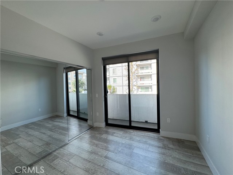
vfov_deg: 85.7
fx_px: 94
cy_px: 88
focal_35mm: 14
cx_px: 116
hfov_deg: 102.1
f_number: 2.2
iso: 40
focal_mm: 2.22
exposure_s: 1/168
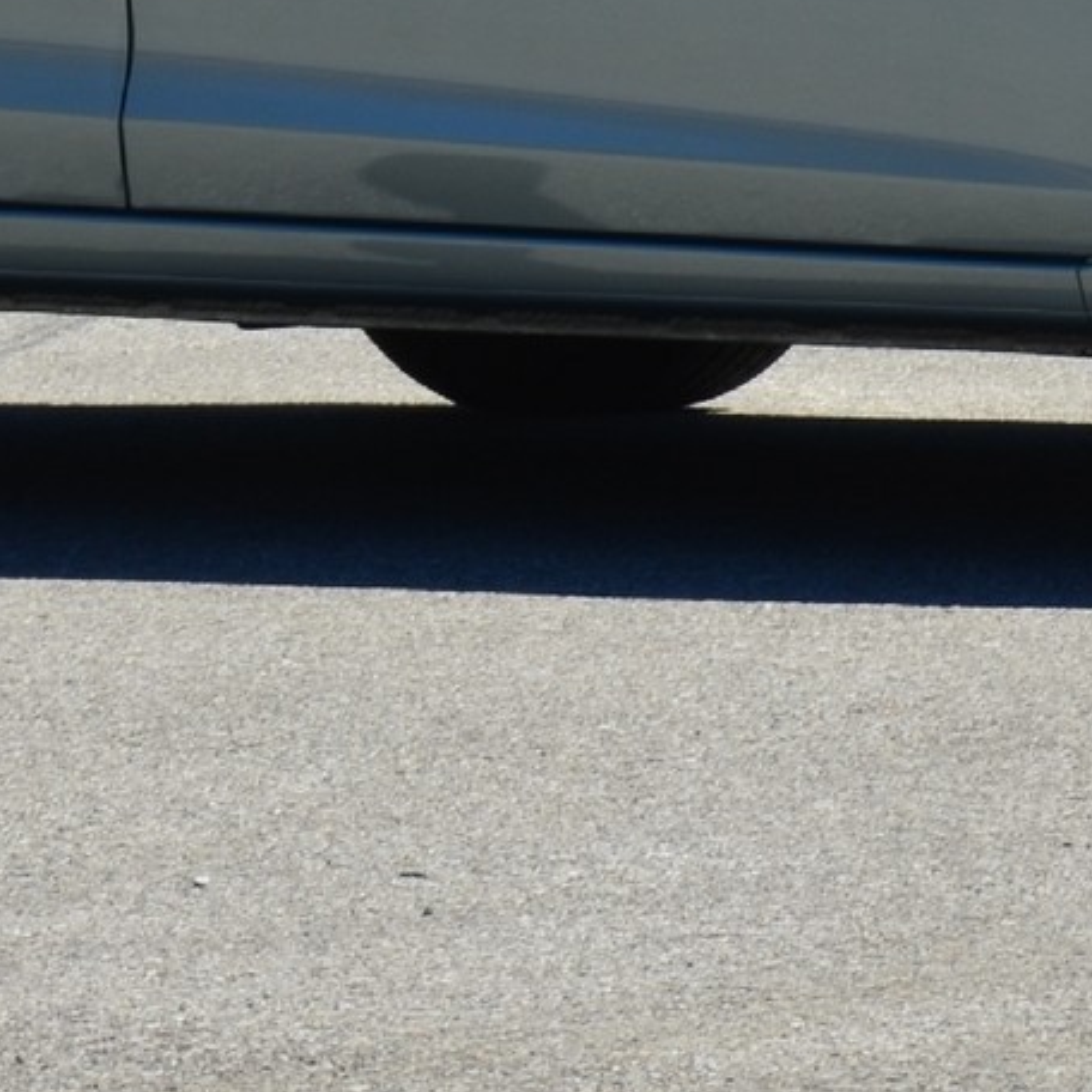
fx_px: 19915
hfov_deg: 3.1
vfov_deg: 3.1
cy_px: -505
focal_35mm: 558
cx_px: 1183
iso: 100
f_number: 11
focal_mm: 80
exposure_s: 1/125
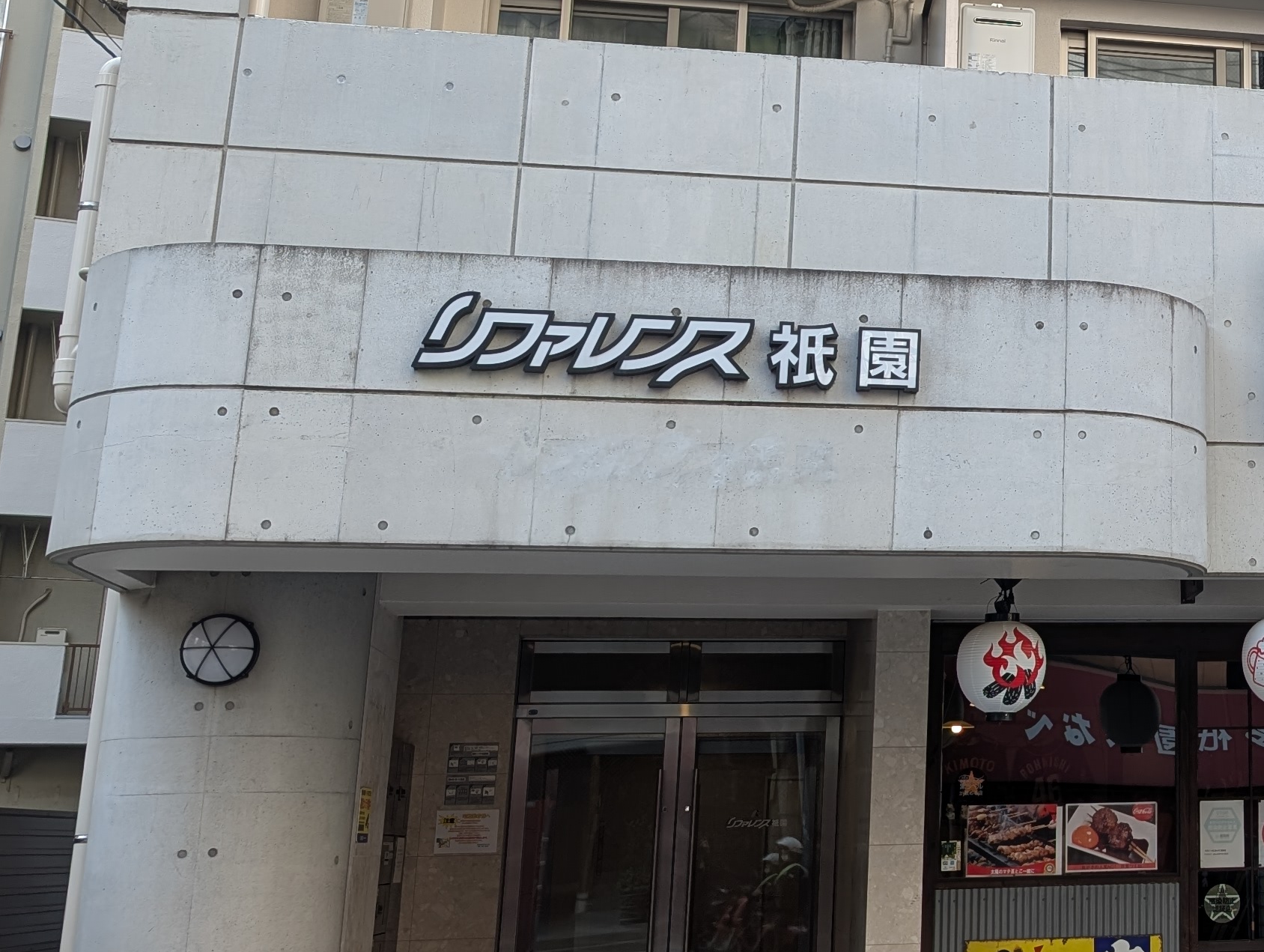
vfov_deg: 24.9
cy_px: 201
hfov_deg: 30.2
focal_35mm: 58
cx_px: 1348
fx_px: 2121
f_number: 1.68
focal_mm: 6.9
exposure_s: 1/125
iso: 21
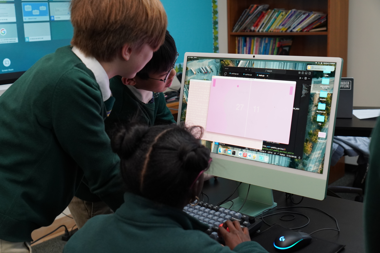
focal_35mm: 50
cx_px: 190
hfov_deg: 40.0
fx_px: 522
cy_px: 126
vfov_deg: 27.3
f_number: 4
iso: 1250
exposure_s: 1/160
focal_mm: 33
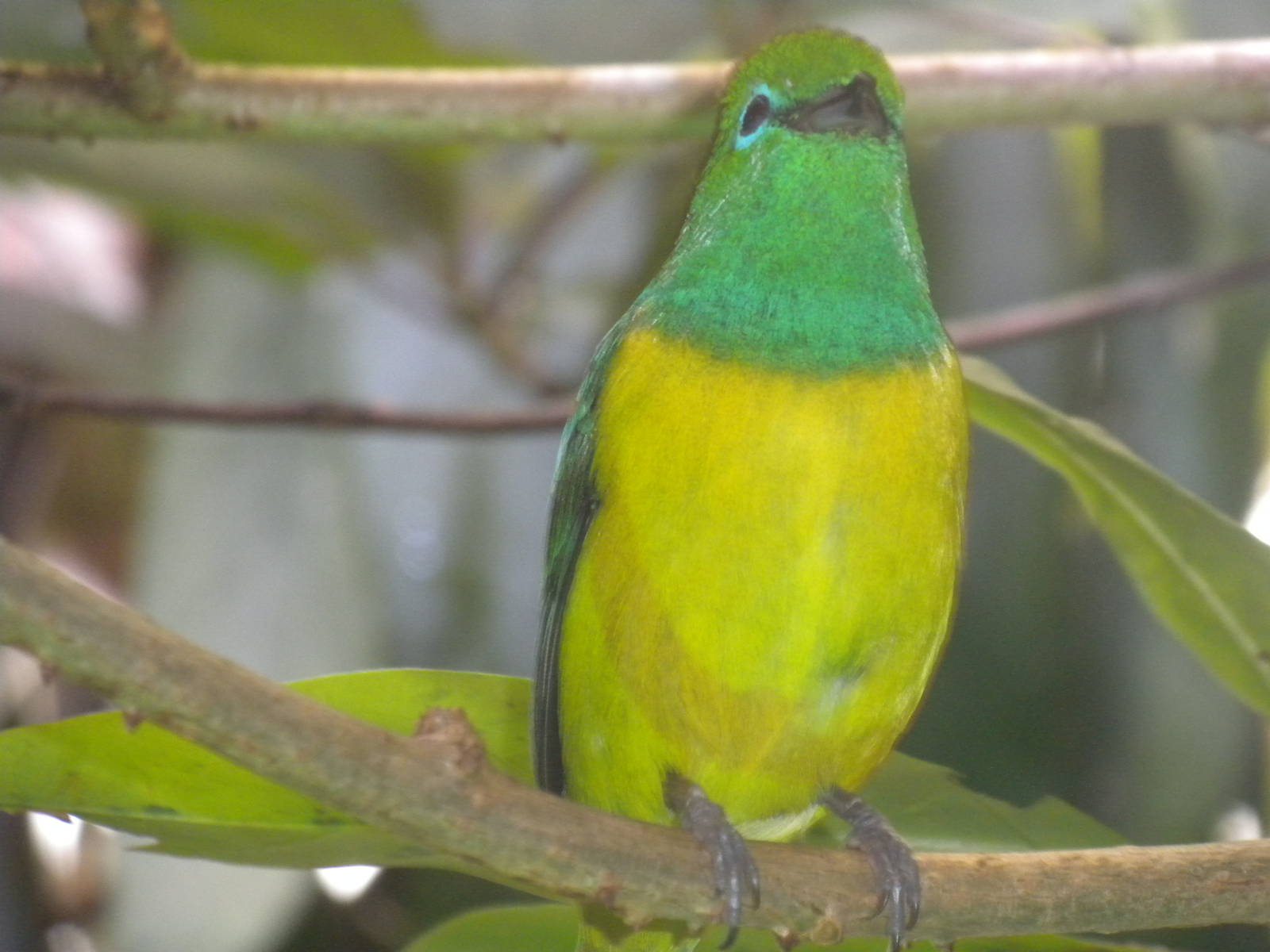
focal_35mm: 238
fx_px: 8732
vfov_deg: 6.2
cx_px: 635
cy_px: 476
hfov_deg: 8.3
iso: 400
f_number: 5.2
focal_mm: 42.1
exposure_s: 1/30
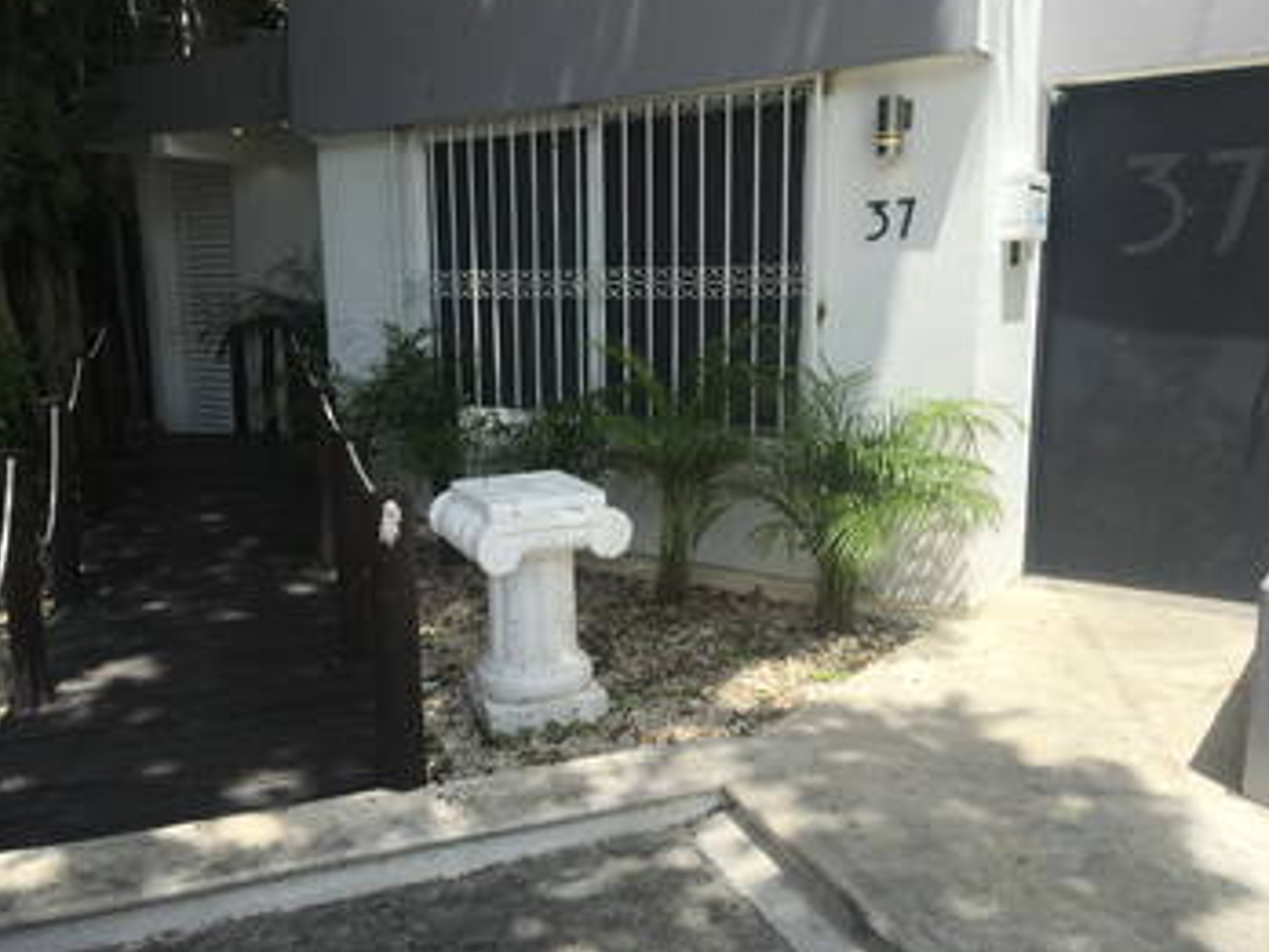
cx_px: 653
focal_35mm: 30
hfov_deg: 60.0
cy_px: 471
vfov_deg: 46.8
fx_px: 1100
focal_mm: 4.15
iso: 25
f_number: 2.2
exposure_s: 1/1399
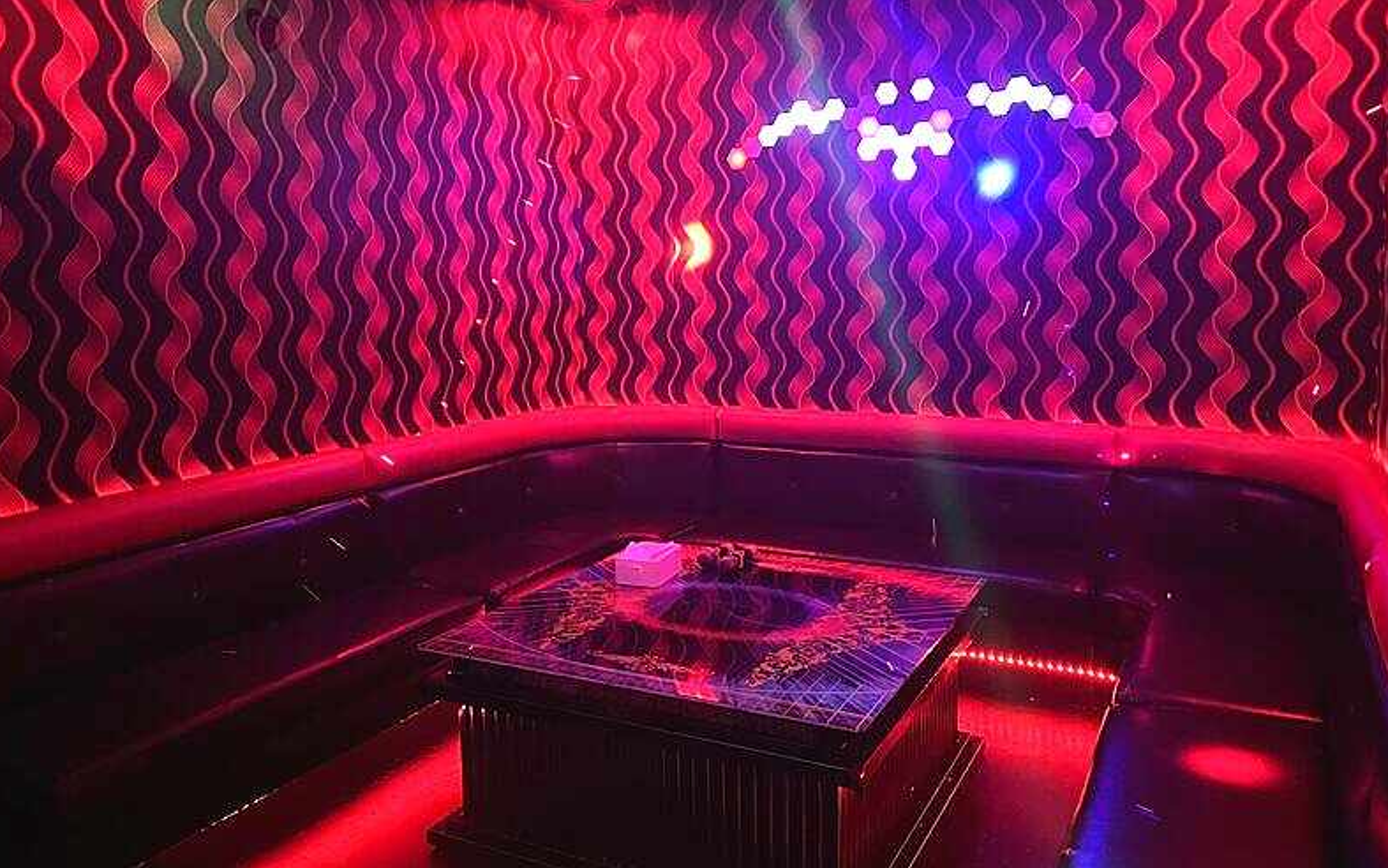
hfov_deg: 66.5
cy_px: 385
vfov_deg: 44.5
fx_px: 1059
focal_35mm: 28
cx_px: 688
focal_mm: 5.7
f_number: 1.5
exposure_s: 1/21
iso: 1000
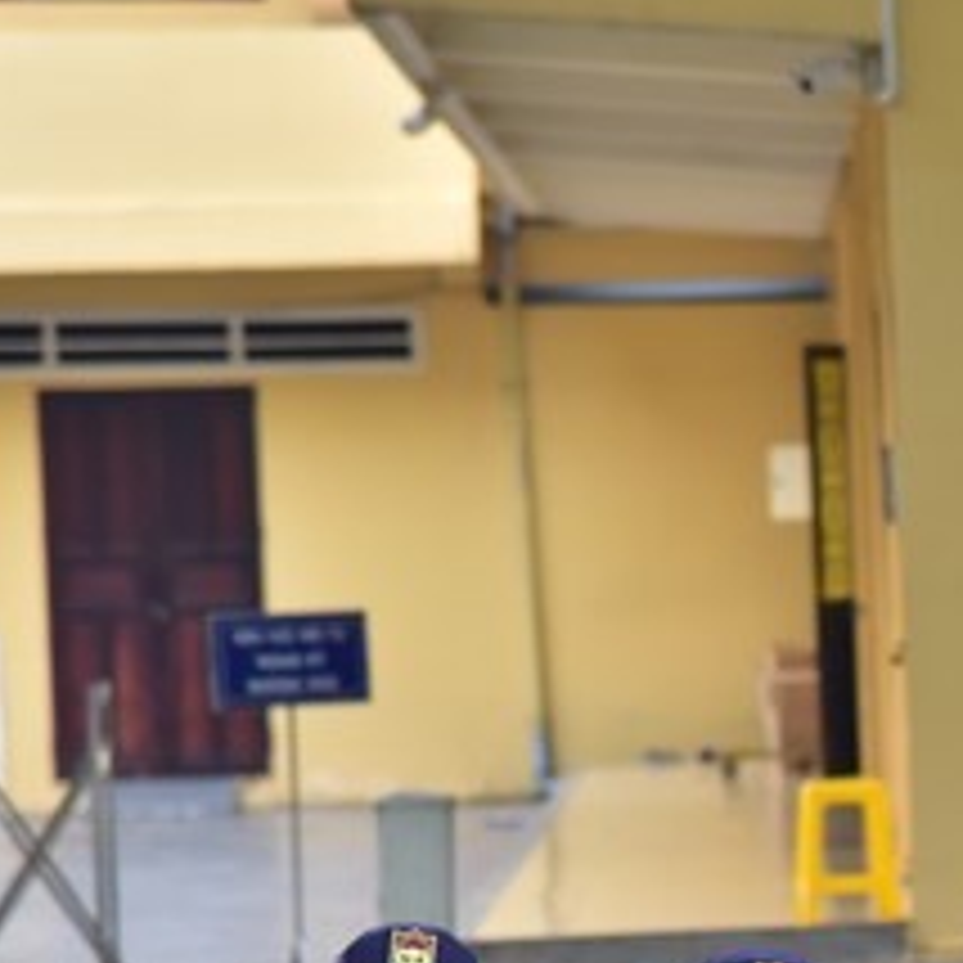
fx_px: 9757
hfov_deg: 5.6
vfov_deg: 5.6
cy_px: 891
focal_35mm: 310
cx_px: 1228
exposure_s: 1/125
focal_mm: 120
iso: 500
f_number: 4
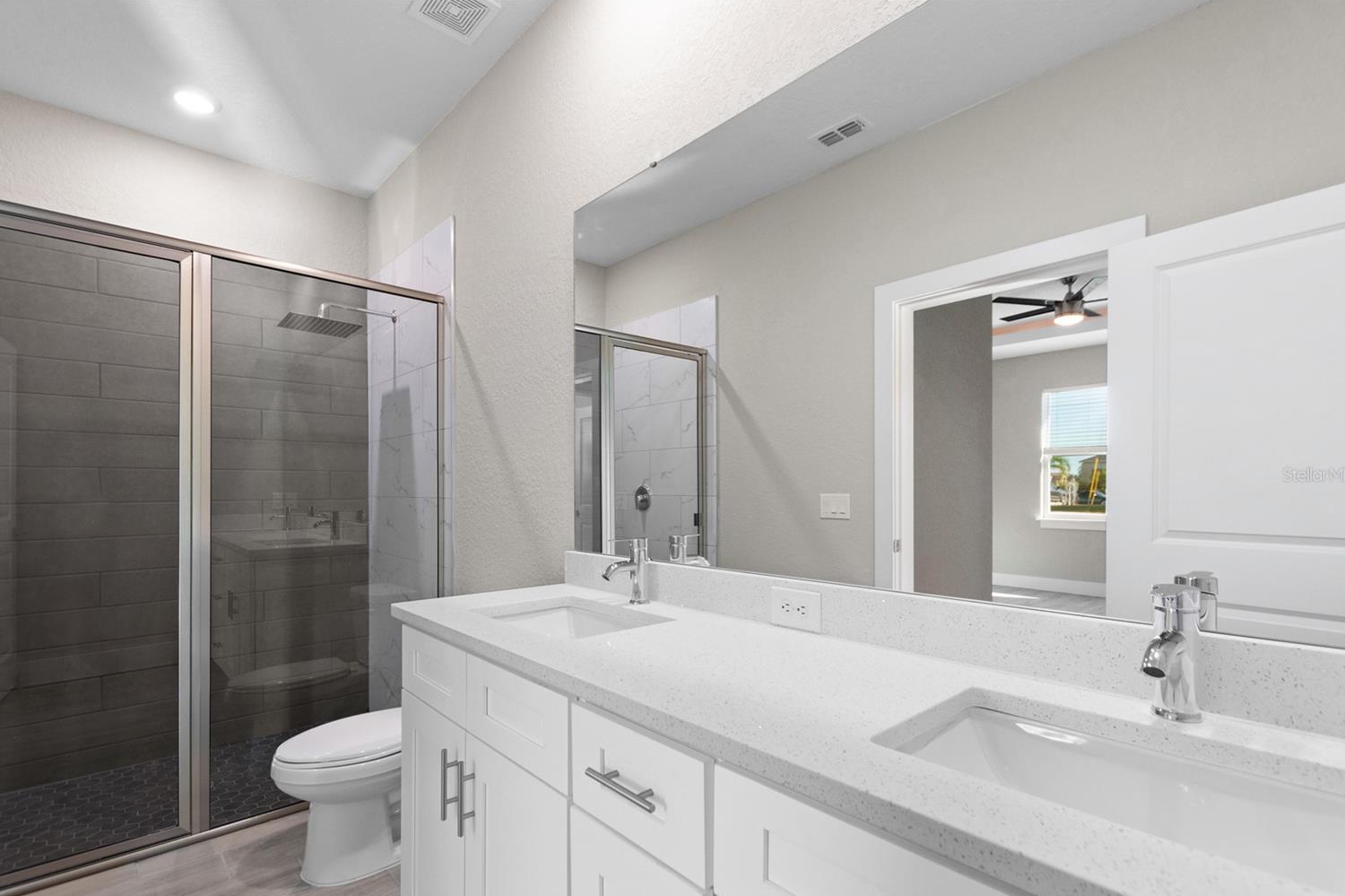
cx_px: 646
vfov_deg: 73.6
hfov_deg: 96.7
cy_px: 474
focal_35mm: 16
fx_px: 598
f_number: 4.5
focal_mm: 10
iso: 400
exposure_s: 1/5
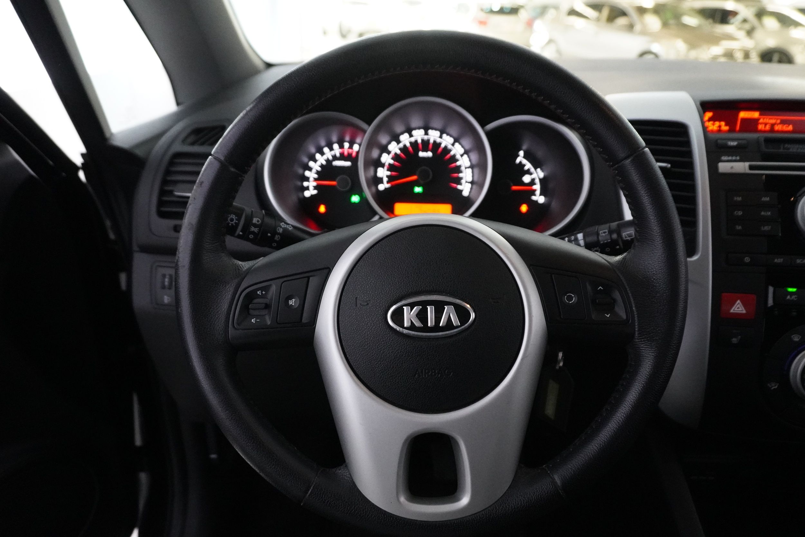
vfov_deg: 50.4
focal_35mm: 26
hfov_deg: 70.4
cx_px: 402
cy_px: 268
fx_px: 570
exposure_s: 1/160
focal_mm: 17
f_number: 3.5
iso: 5000
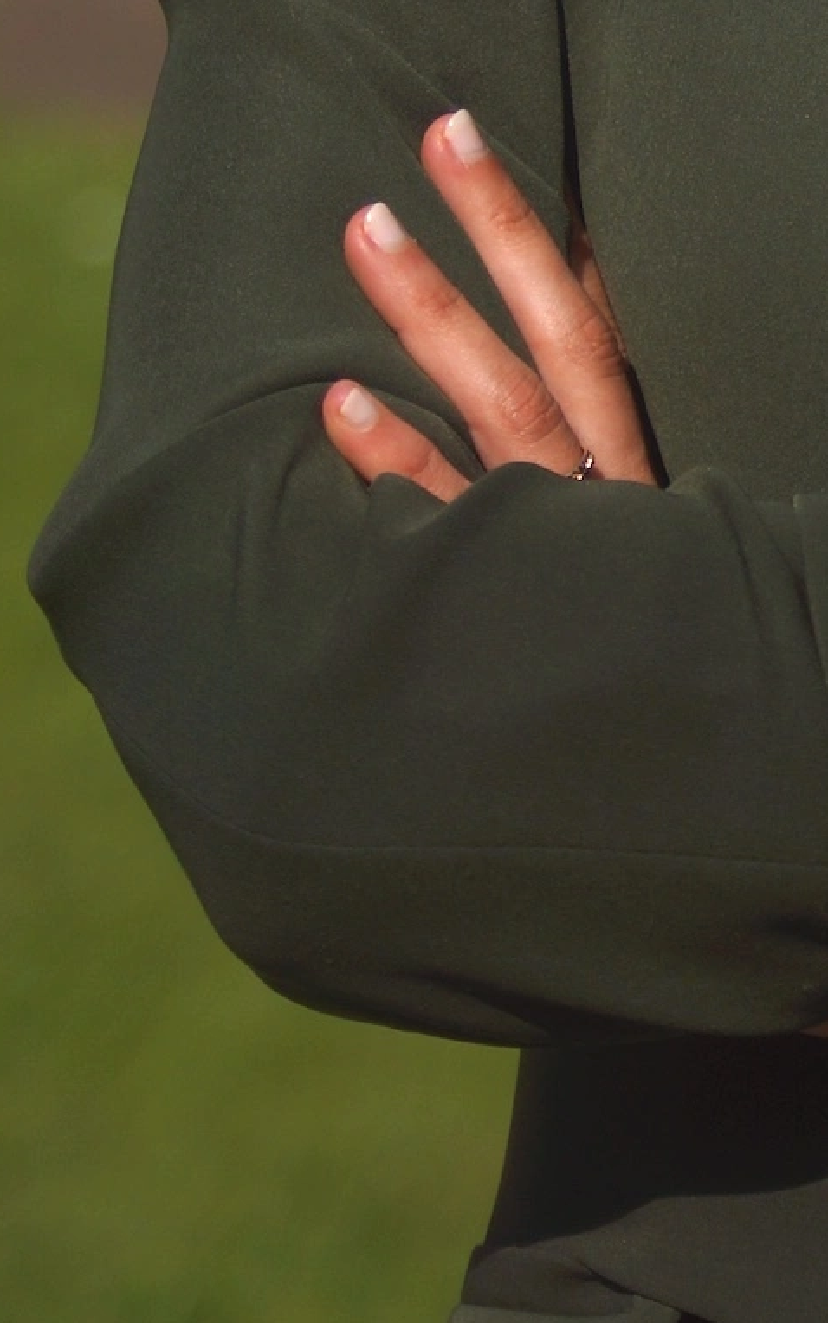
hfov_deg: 3.9
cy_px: -388
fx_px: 12122
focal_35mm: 336
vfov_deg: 6.2
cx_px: 1265
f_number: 4
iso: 100
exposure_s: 1/2500
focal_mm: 70
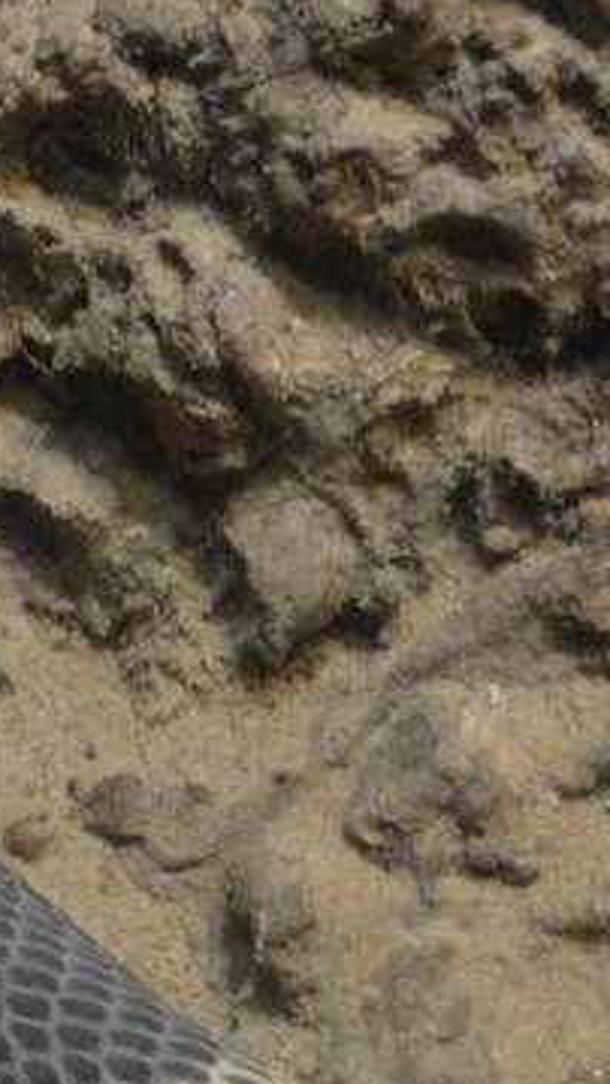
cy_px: 1042
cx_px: -163
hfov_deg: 4.6
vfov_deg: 8.1
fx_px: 7647
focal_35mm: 266
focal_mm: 38
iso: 3200
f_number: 4.5
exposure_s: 1/60
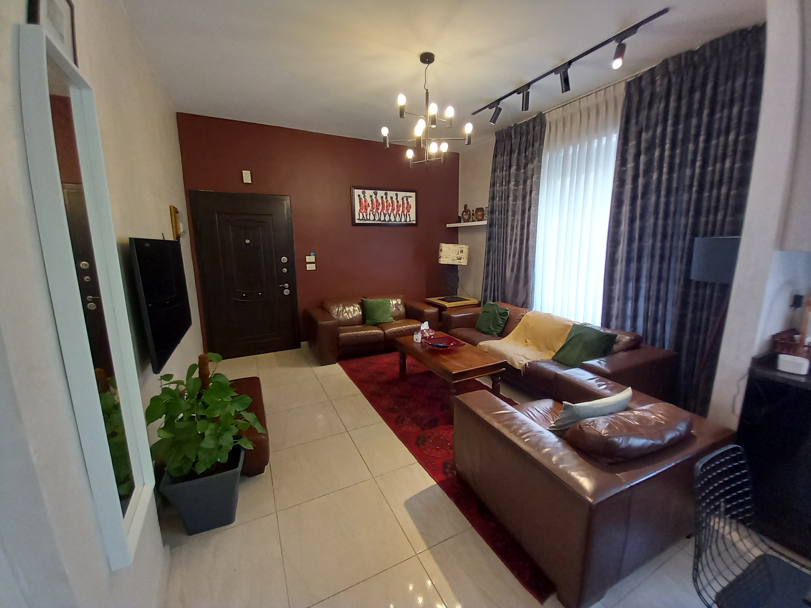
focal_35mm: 13
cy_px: 304
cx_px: 406
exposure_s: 1/50
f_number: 2.2
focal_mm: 1.13
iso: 125
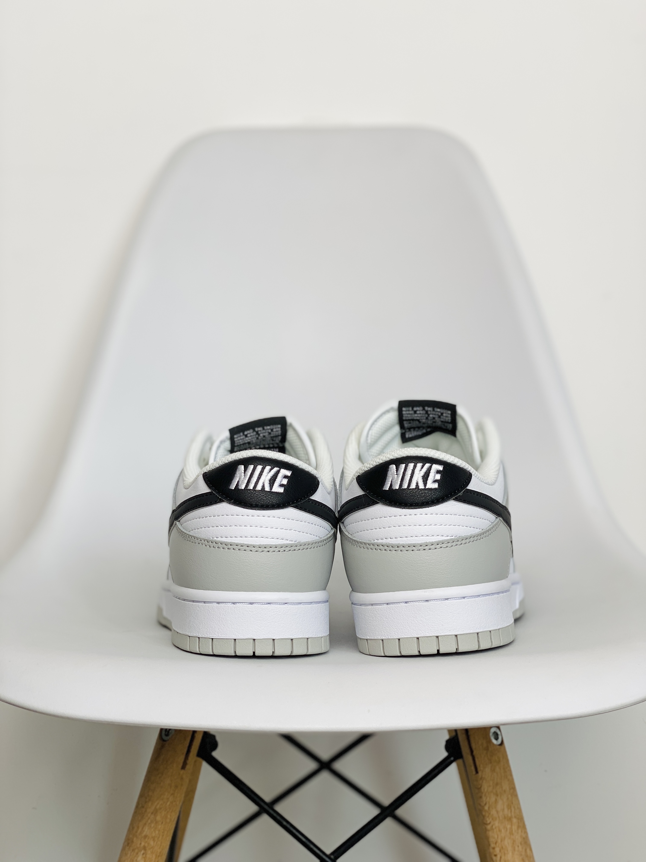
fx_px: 1294
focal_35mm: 52
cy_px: 431
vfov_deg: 36.8
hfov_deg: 28.0
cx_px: 323
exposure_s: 1/152
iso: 20
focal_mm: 6
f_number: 2
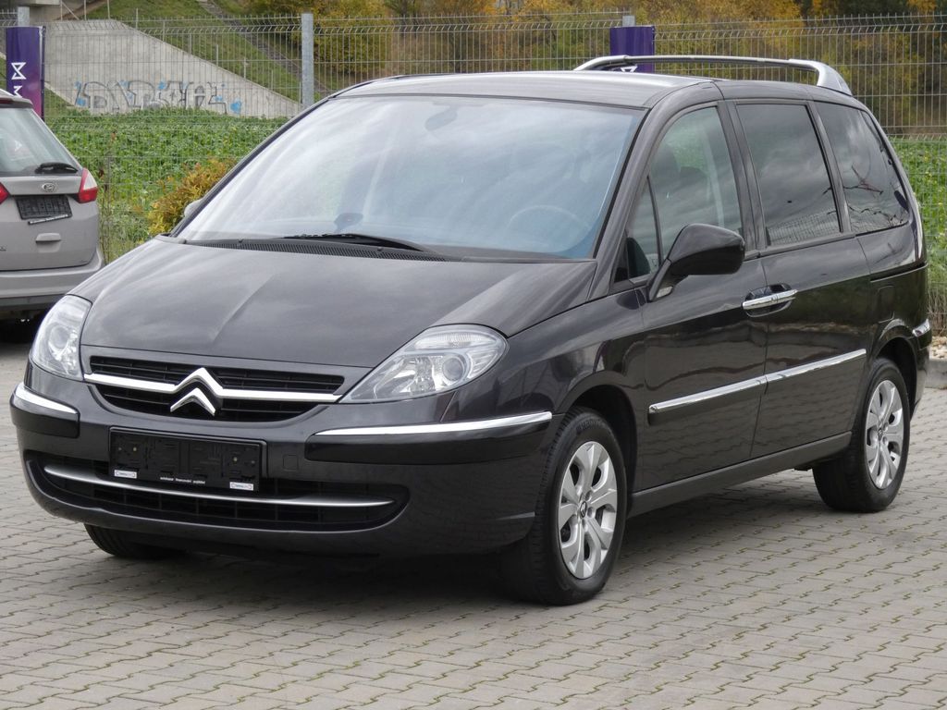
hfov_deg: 18.7
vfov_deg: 14.1
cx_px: 474
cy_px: 355
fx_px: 2873
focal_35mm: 105
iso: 250
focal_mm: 18.8
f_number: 5.6
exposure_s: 1/80
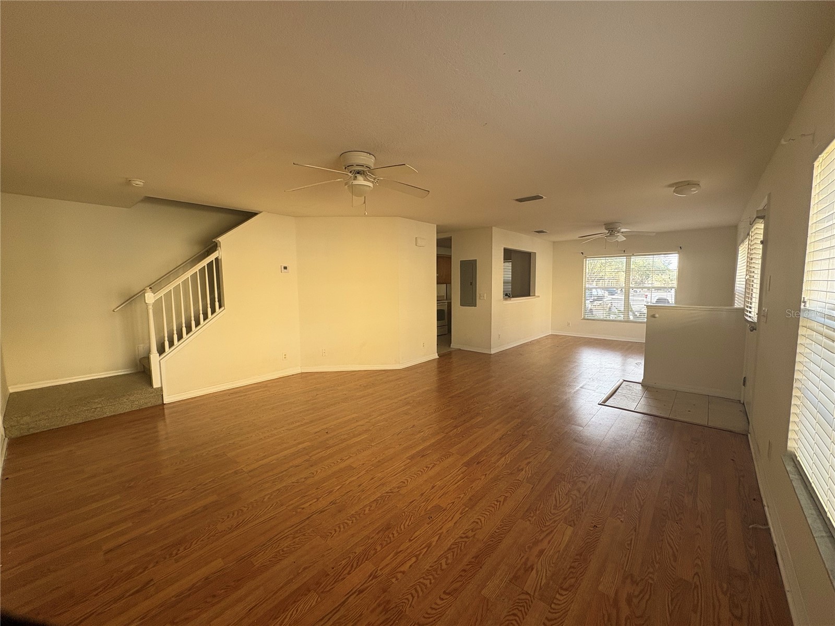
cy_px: 313
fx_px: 338
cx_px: 418
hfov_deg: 102.1
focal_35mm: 14
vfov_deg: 85.7
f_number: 2.2
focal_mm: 2.22
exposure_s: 1/99
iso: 64
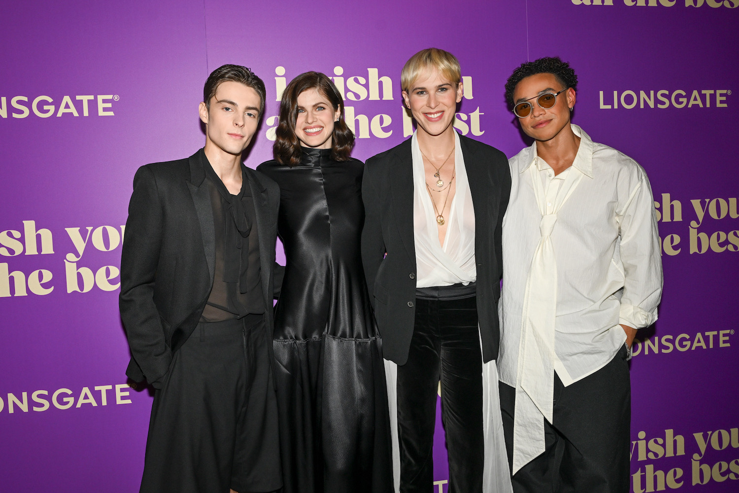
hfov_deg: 73.7
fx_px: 493
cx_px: 370
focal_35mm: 24
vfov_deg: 53.1
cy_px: 246
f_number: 5.6
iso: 640
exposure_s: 1/200
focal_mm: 24
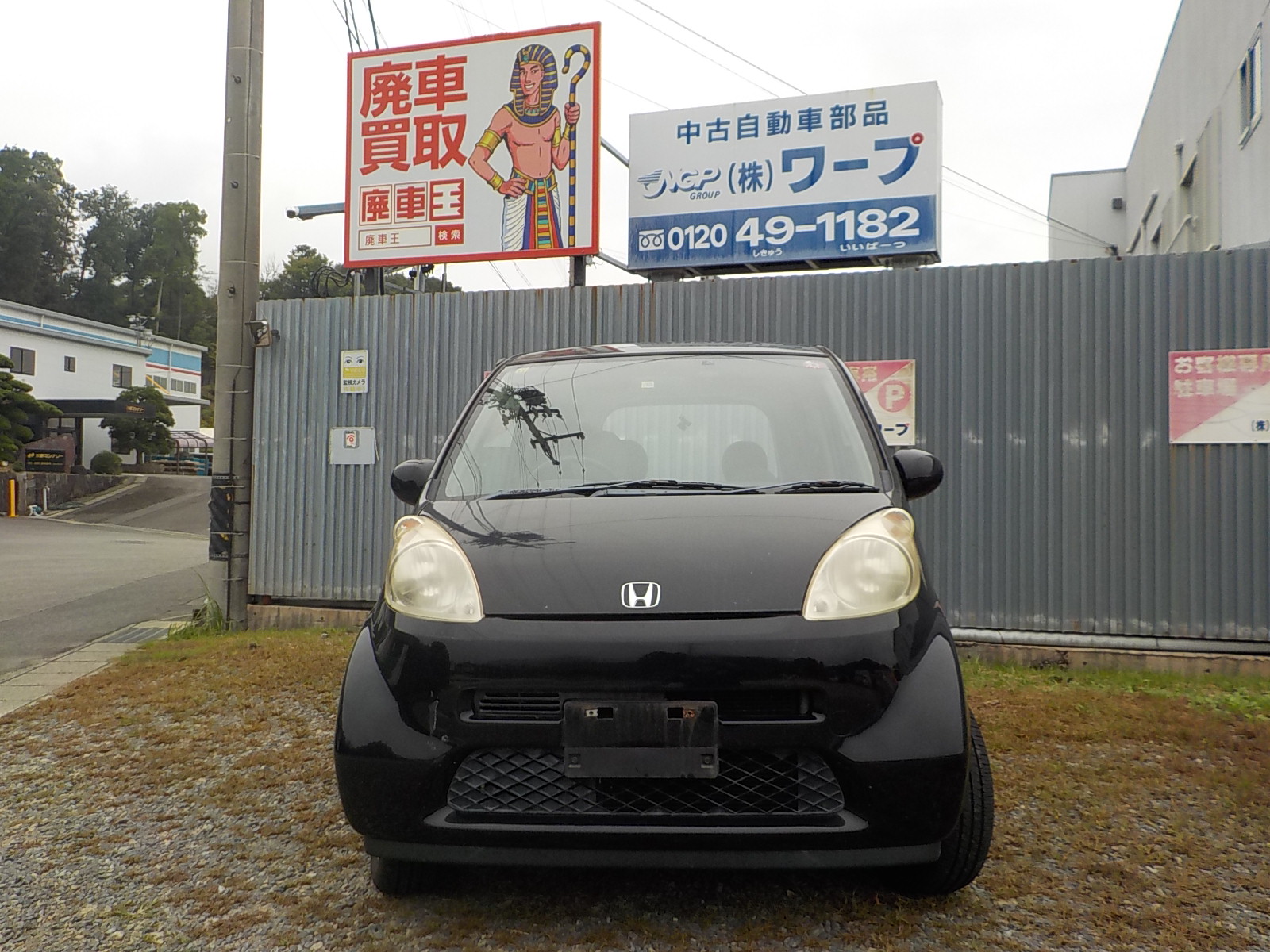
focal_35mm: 30
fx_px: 1101
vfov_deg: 46.8
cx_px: 635
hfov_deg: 60.0
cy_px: 476
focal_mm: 4.1
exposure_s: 1/640
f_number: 3.3
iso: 125
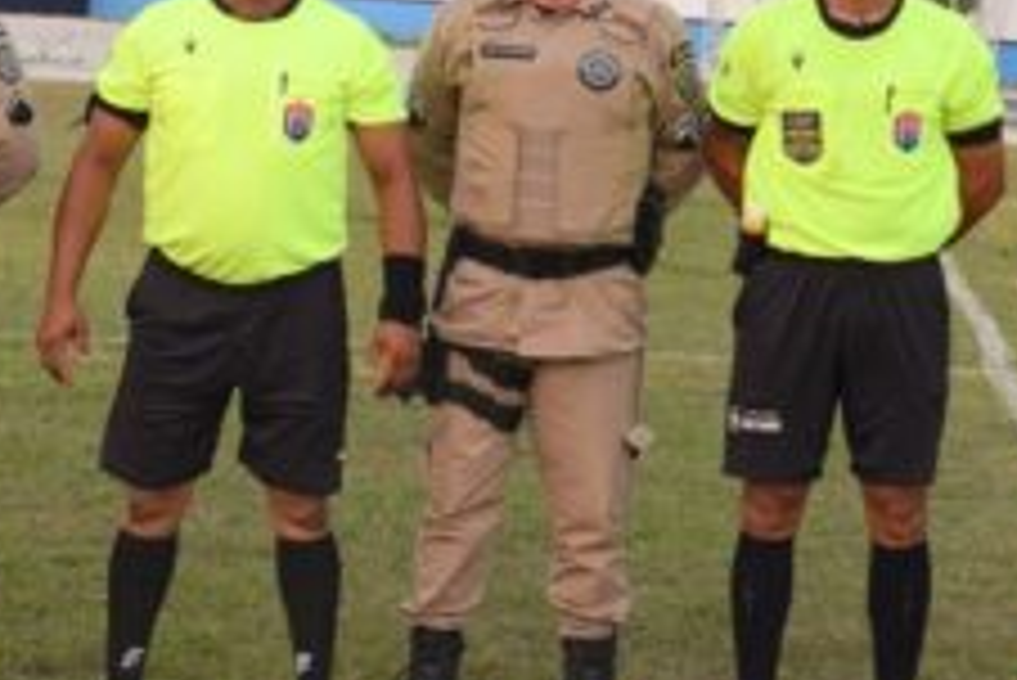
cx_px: 878
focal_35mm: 118
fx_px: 3336
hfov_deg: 17.1
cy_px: -11
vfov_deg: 11.5
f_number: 5
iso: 400
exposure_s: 1/100
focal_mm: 24
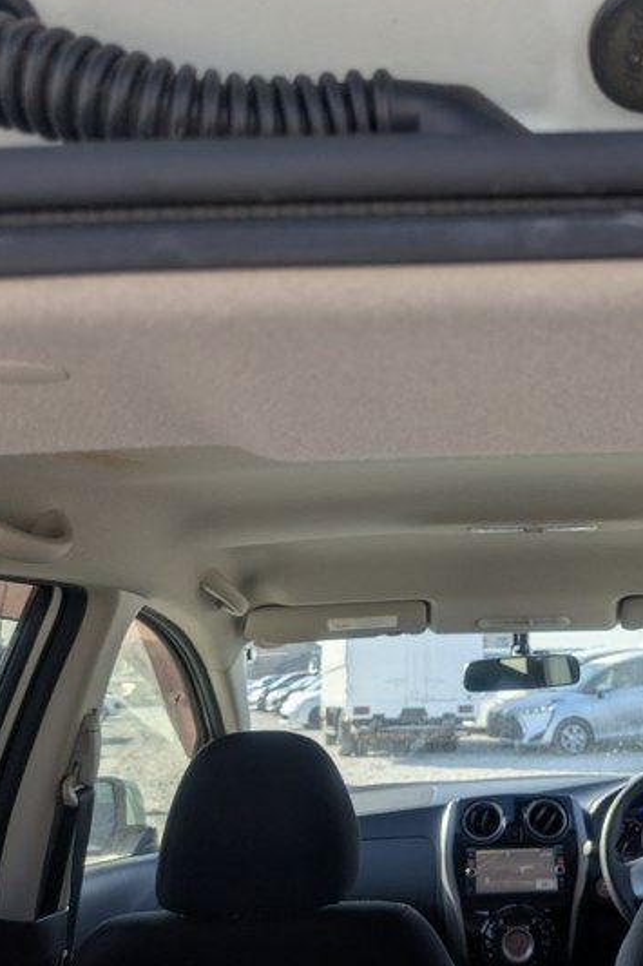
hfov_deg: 33.2
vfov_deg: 49.6
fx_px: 1045
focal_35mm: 39
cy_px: 466
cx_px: 515
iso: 45
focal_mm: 5.43
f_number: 1.89
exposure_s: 1/799
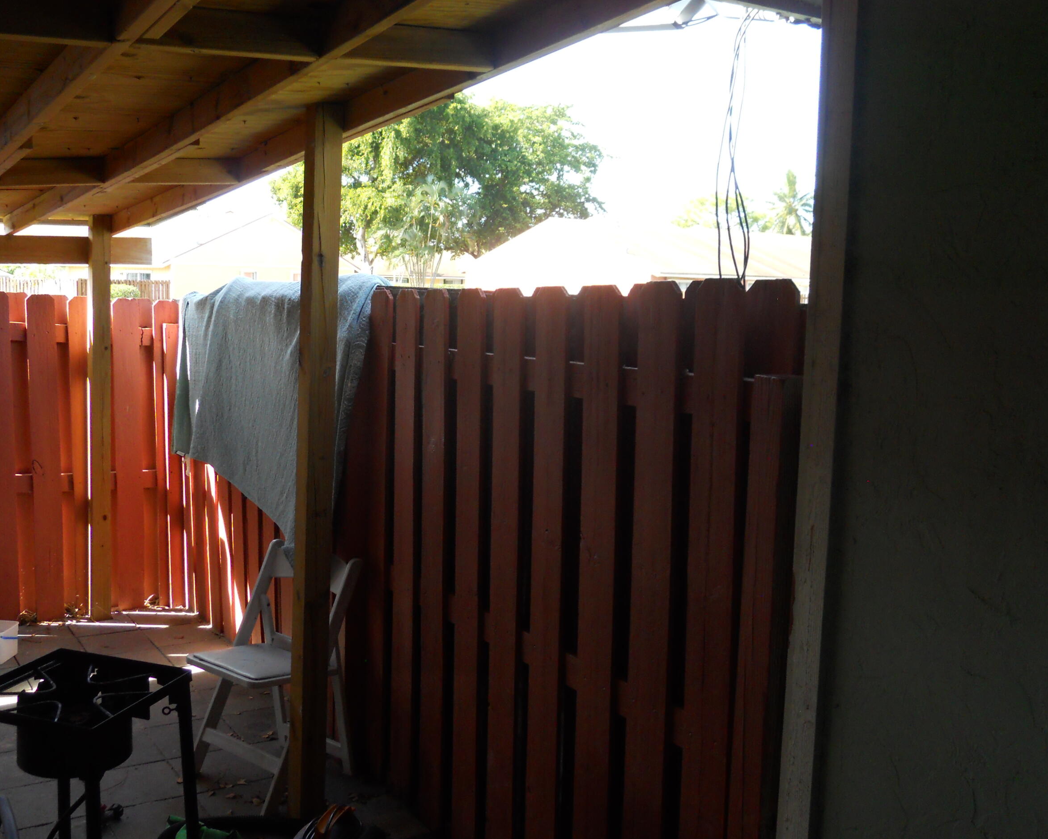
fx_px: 1085
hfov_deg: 51.3
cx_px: 434
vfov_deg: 42.1
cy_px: 364
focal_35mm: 35
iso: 200
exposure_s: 1/250
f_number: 2.7
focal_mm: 5
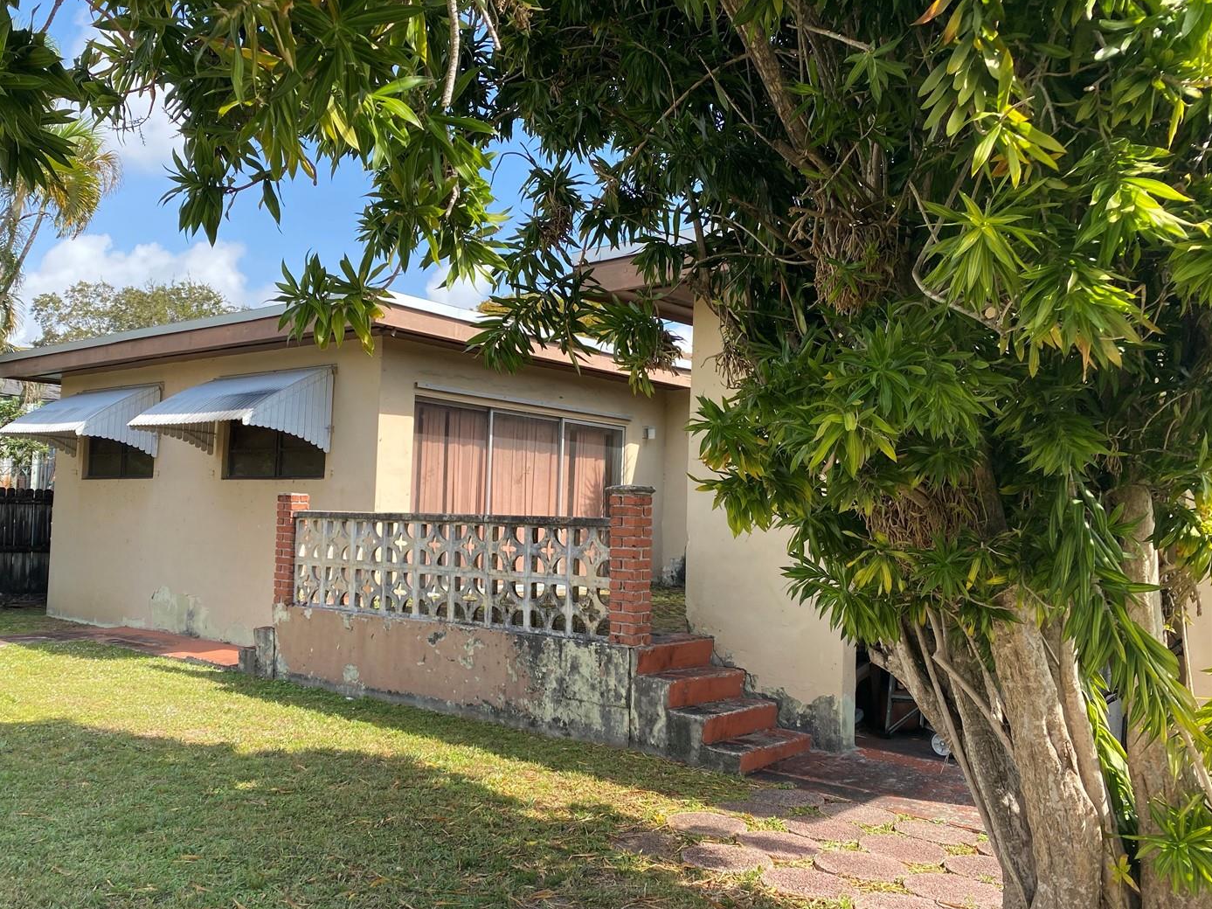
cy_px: 461
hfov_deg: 59.7
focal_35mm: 30
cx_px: 516
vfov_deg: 46.8
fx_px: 1050
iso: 32
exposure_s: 1/919
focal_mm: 4.25
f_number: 1.8
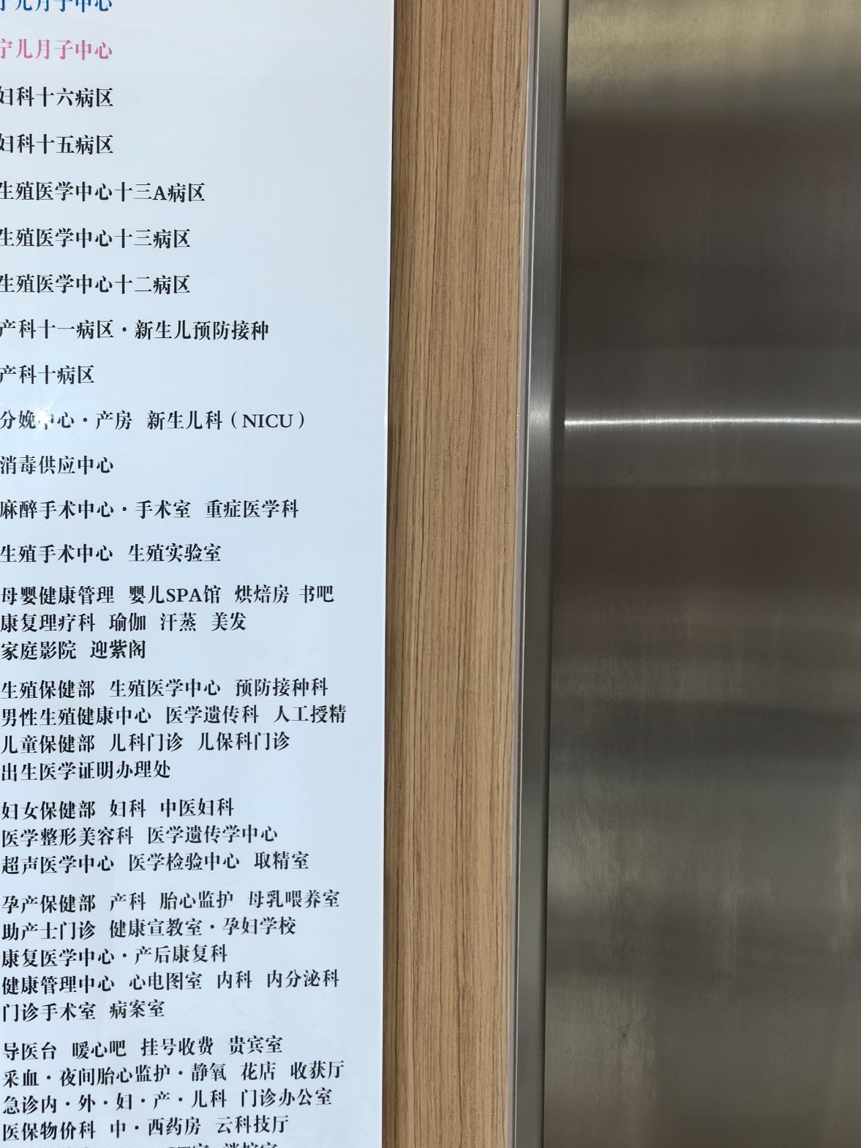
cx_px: 172
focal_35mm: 47
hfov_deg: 30.1
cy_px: 541
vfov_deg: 40.4
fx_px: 1558
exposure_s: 1/120
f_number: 2
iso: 200
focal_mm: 5.75
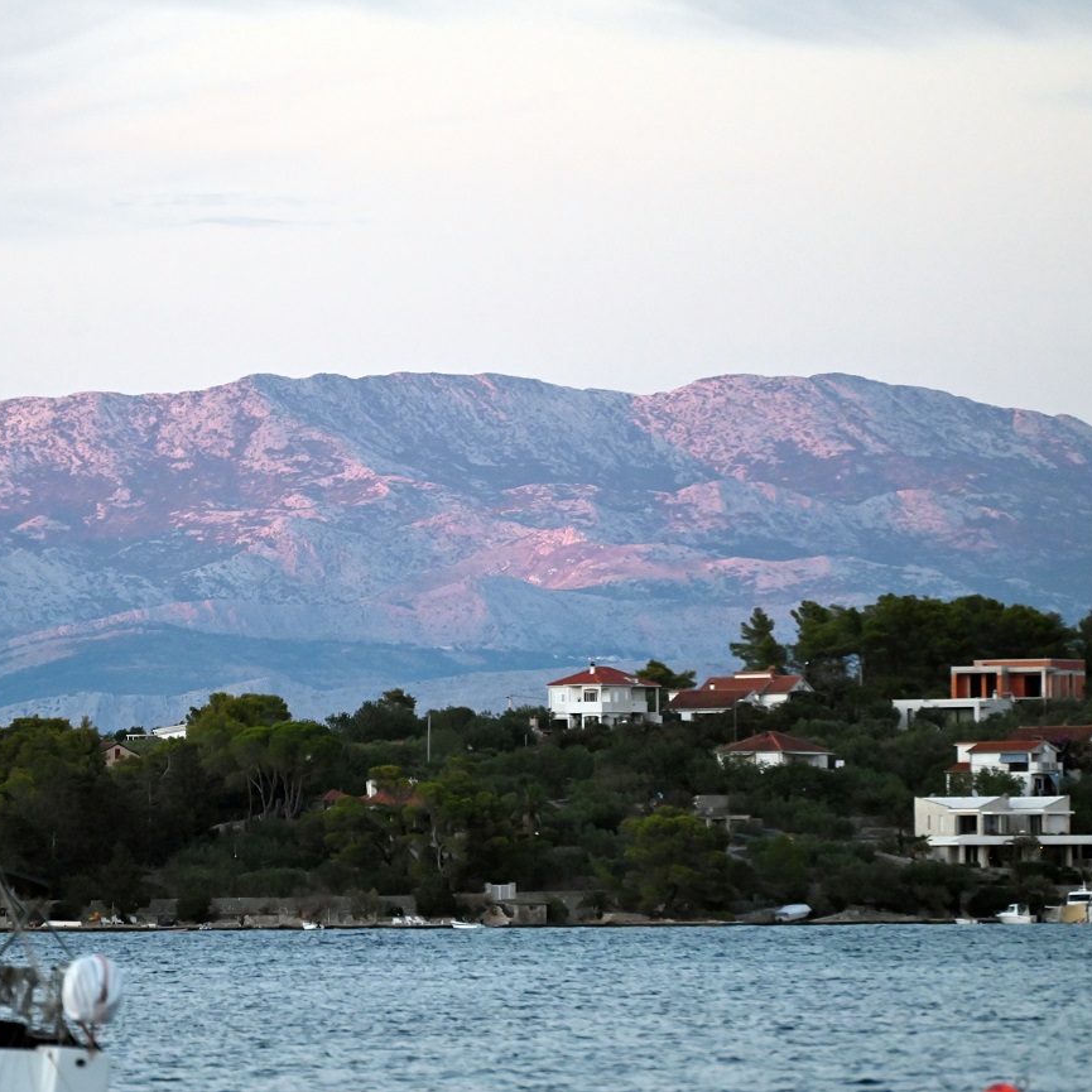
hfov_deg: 5.1
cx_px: 323
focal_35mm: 345
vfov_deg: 5.1
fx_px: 12313
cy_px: 546
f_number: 5.6
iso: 3200
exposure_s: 1/500
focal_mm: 270
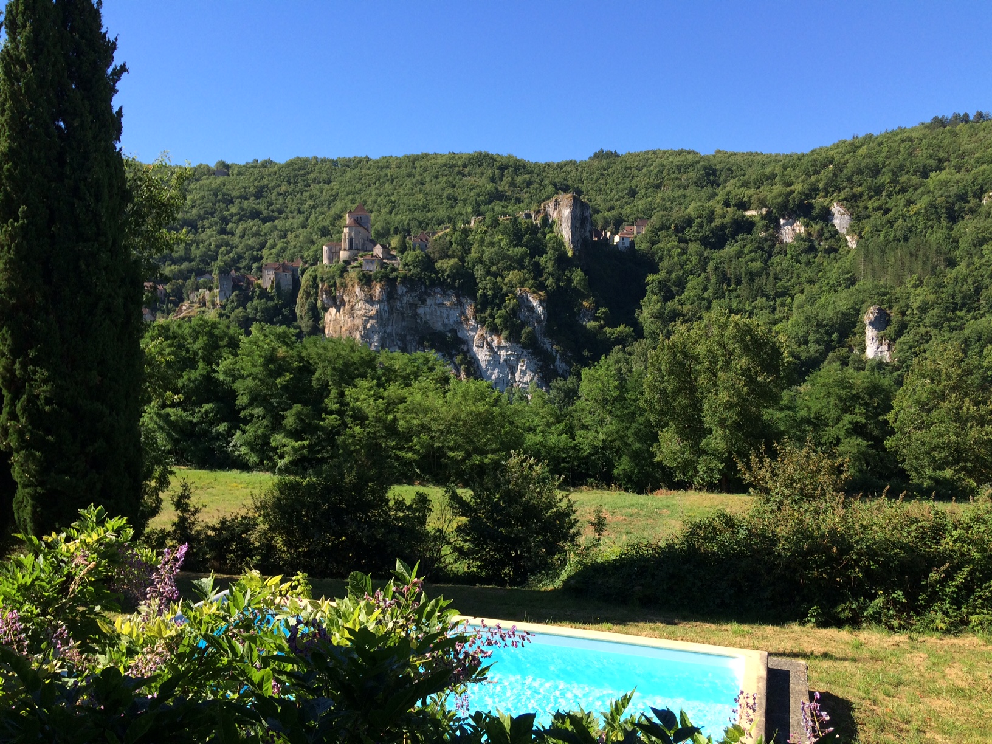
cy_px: 372
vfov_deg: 48.2
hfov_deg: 61.7
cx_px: 496
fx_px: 831
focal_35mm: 29
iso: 32
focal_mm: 4.15
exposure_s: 1/1080
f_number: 2.2
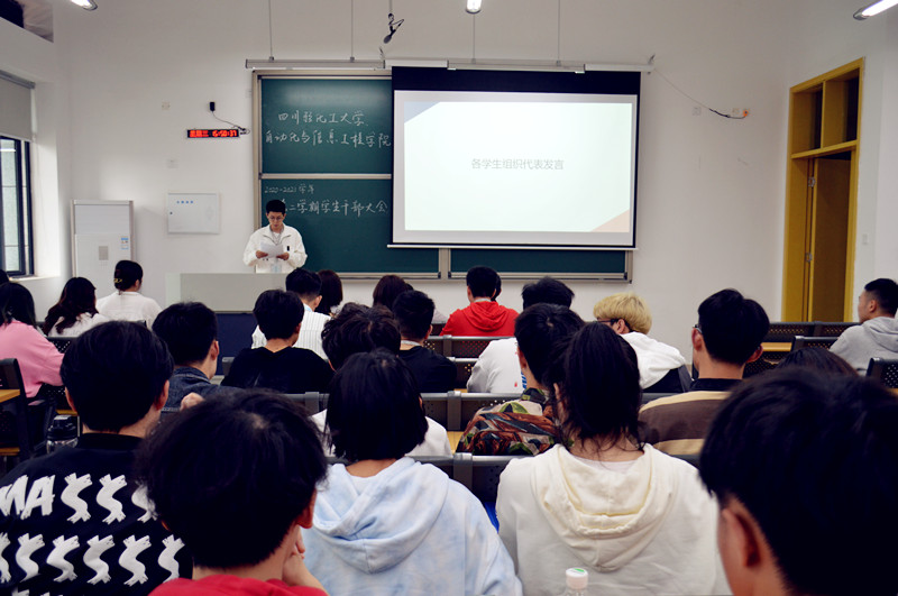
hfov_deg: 57.3
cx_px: 449
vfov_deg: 39.9
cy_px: 298
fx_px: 822
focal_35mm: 33
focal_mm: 22
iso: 400
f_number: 3.8
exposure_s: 1/60
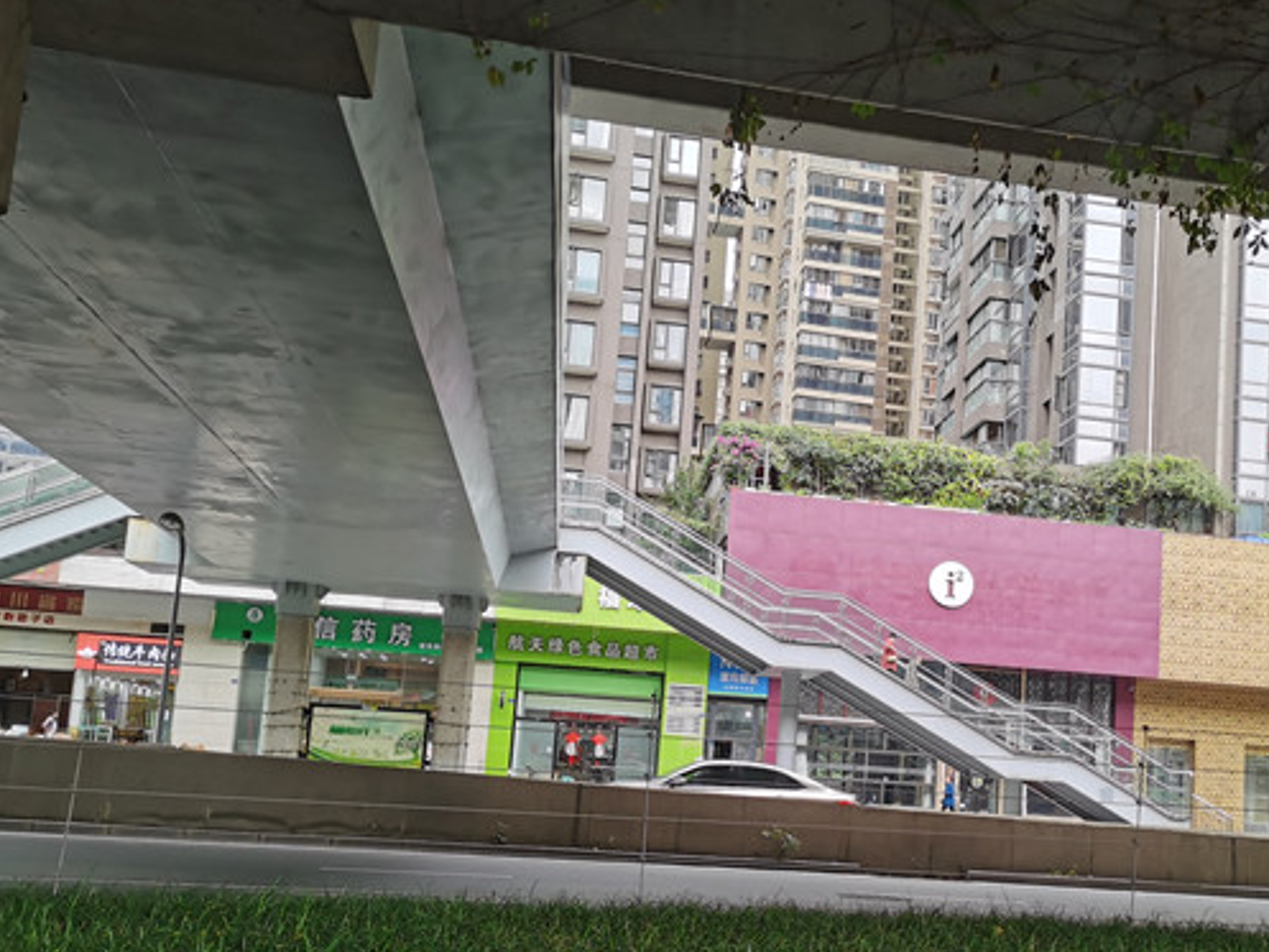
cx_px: 825
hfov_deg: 48.3
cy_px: 606
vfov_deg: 37.5
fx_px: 1393
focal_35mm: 38
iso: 50
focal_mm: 5.58
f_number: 1.8
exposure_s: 1/116
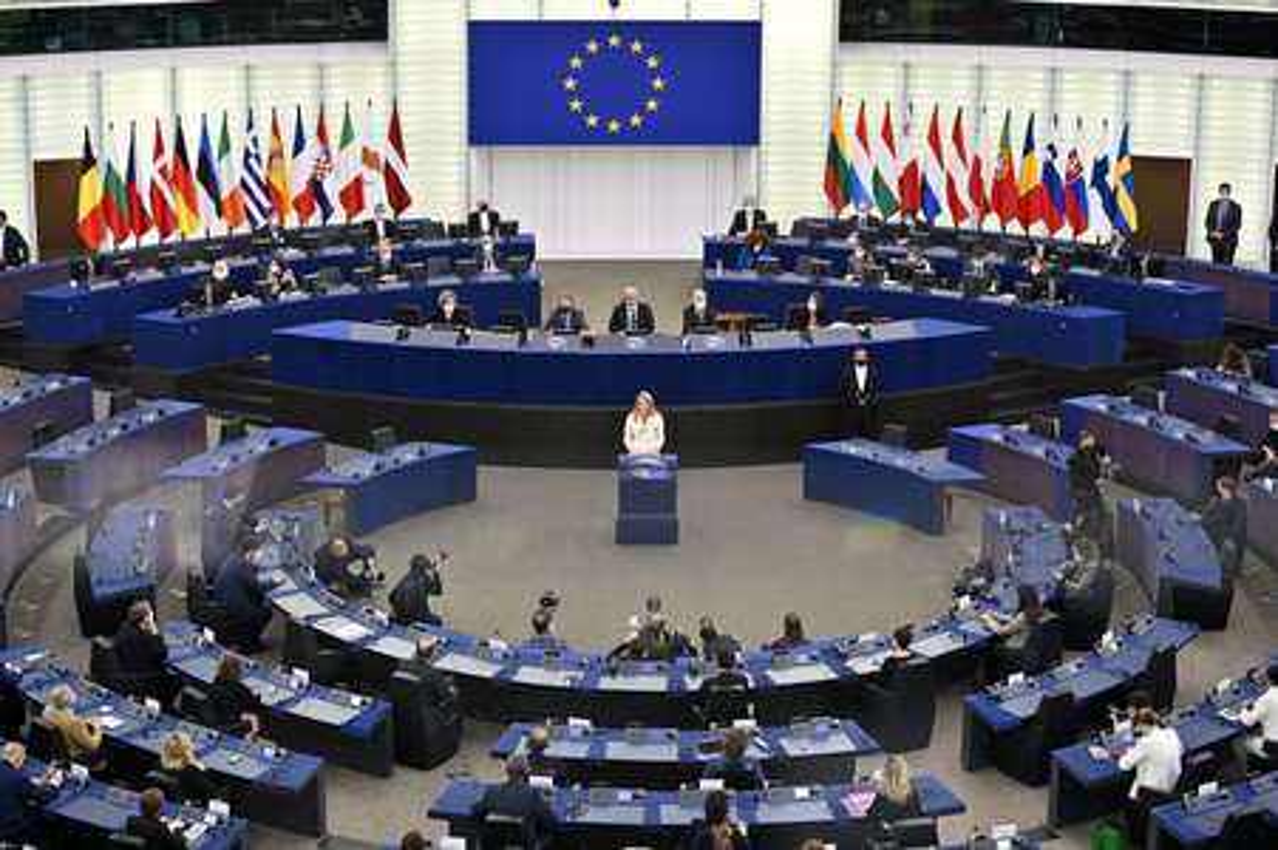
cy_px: 425
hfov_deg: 28.9
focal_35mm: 70
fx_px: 2483
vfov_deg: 19.4
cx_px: 639
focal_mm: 70
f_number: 2.8
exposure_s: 1/320
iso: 1000
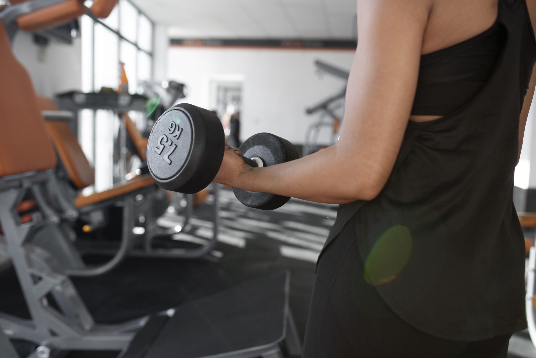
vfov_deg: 37.9
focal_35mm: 35
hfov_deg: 54.4
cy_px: 179
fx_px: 521
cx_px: 268
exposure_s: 1/250
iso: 640
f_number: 3.2
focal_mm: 35
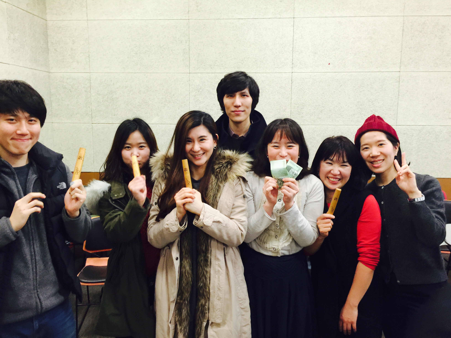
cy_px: 169
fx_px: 378
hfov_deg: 61.7
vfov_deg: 48.2
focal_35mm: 29
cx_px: 226
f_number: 2.2
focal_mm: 4.15
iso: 64
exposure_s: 1/4
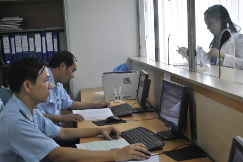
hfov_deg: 35.0
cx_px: 122
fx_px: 385
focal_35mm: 57
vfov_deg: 23.8
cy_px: 81
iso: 200
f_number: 5
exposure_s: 1/15
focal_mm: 38
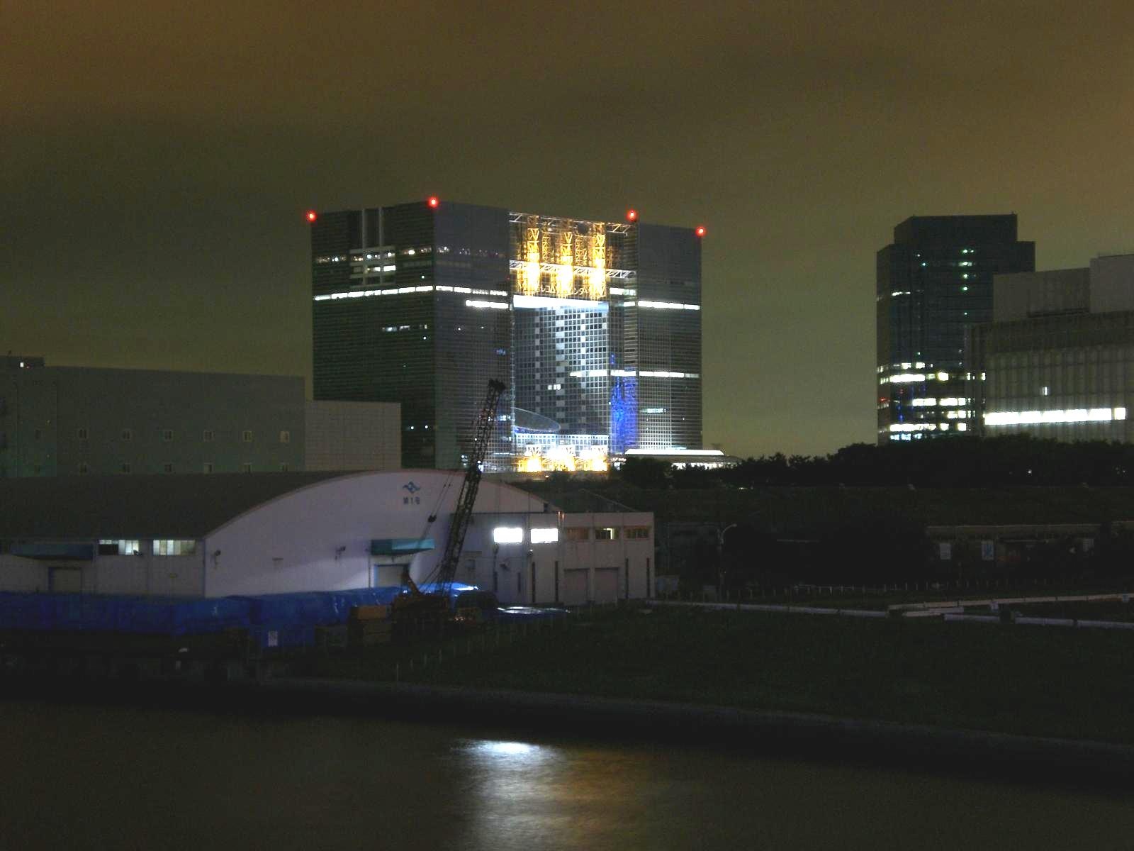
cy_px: 426
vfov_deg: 19.6
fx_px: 2457
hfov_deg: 26.0
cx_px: 567
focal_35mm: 75
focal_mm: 12.47
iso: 50
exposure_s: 4
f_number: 4.5
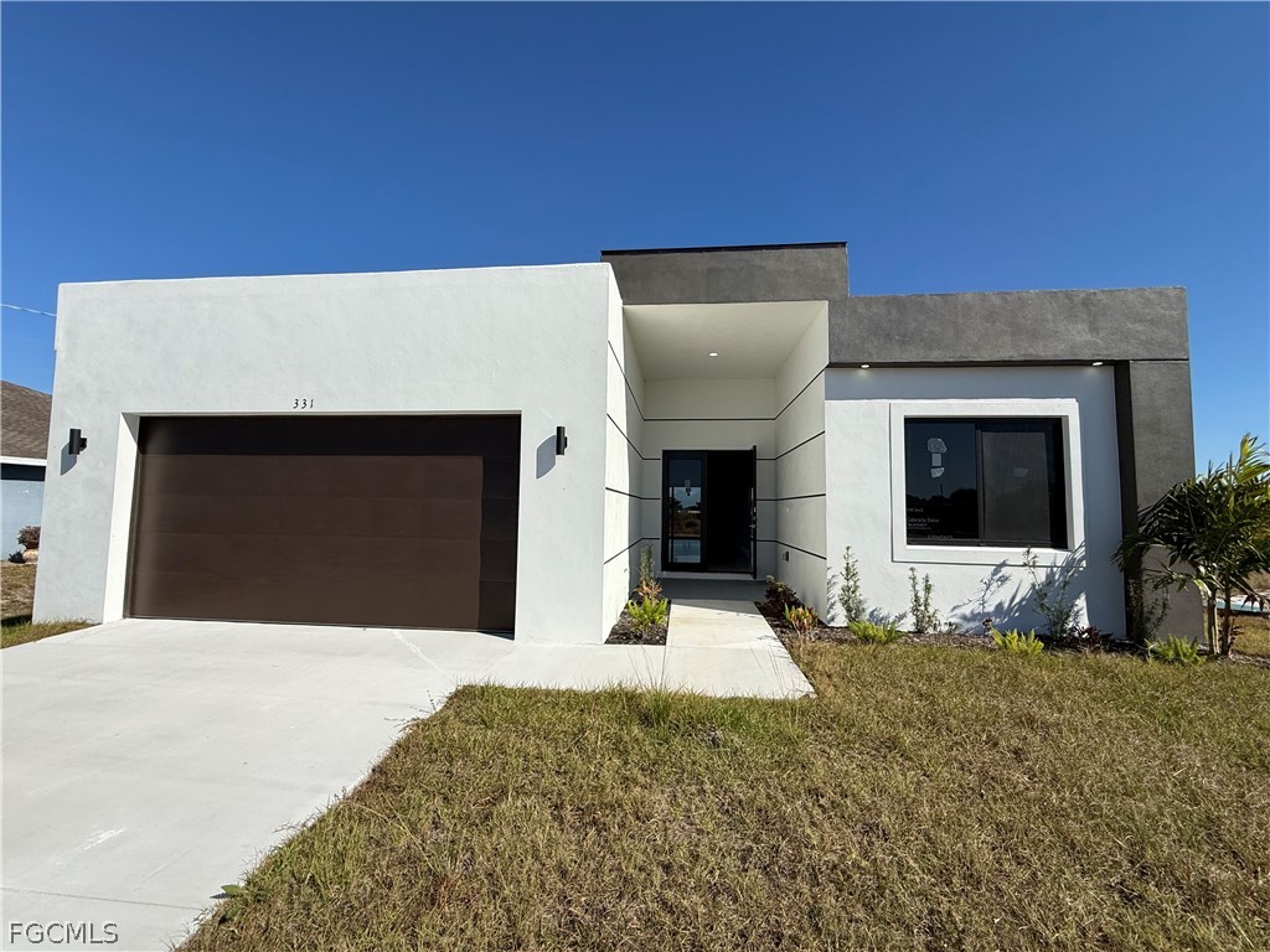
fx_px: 514
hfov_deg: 102.1
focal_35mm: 14
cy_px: 476
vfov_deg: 85.7
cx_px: 635
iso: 50
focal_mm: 2.22
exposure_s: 1/4425
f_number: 2.2
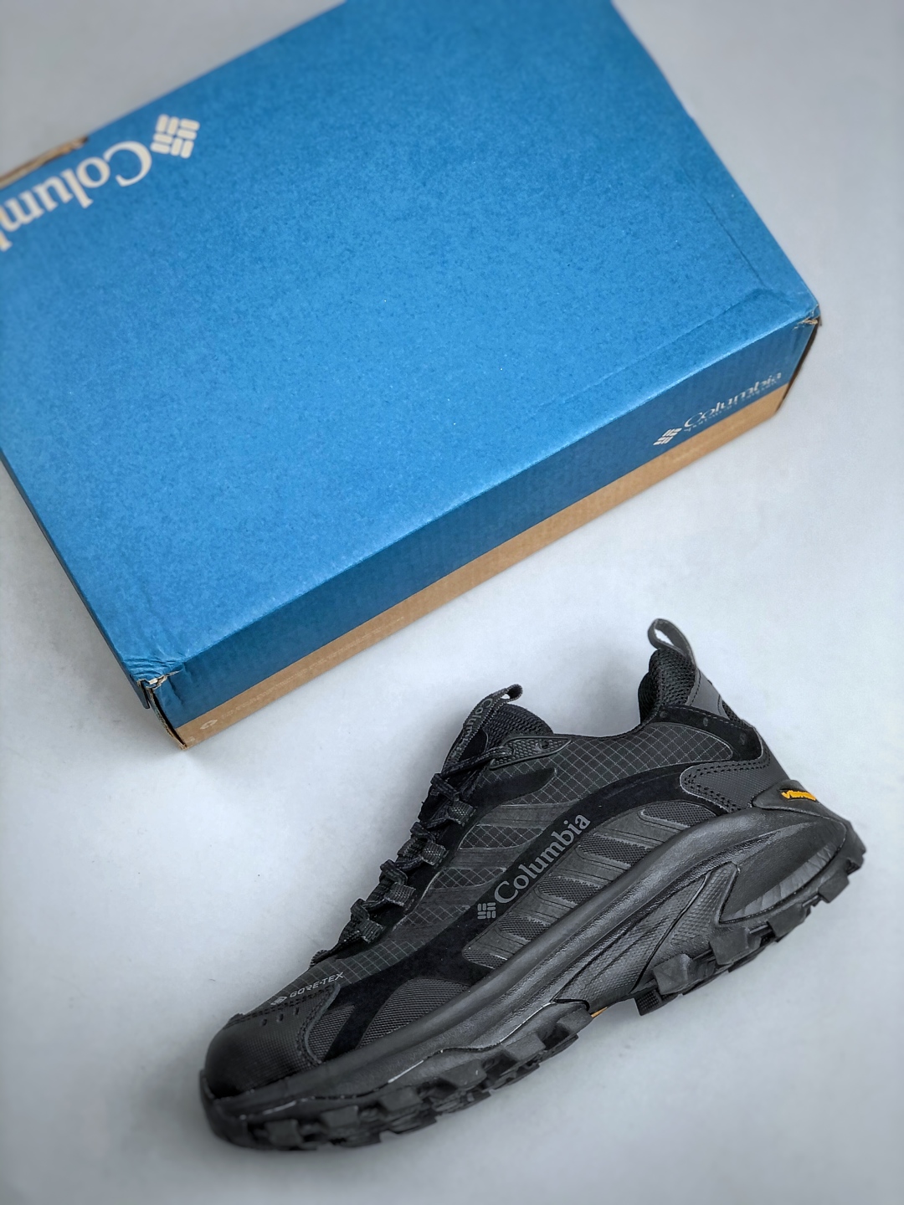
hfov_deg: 25.7
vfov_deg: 33.8
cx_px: 452
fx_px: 1985
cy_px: 602
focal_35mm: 57
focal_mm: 6.6
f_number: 2.8
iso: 20
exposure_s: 1/33
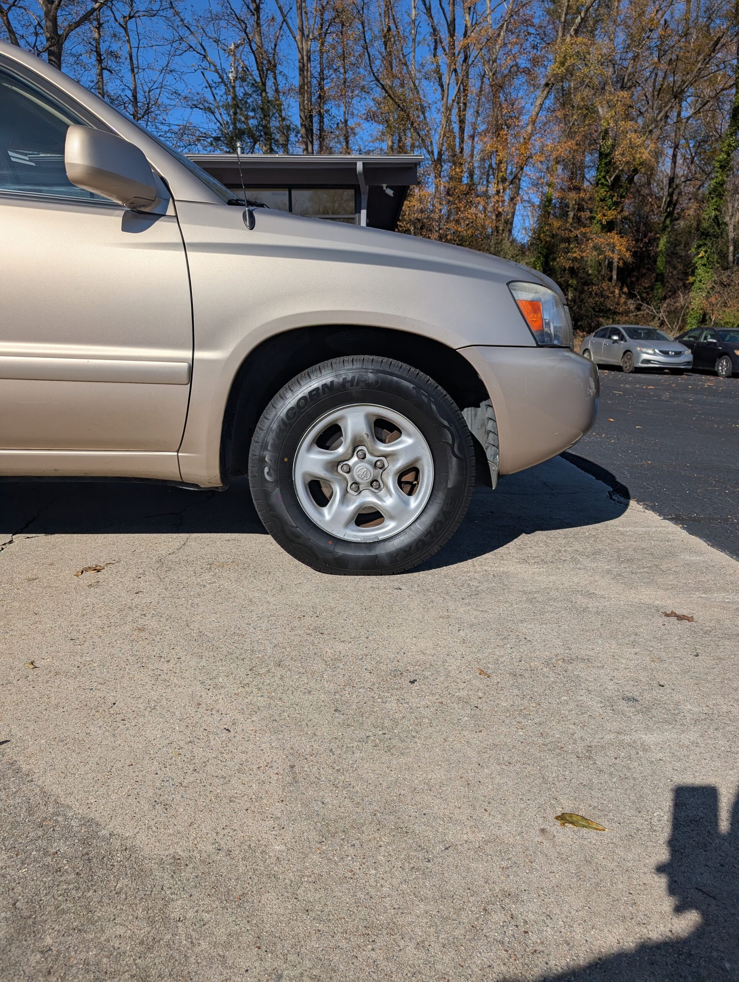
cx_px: 370
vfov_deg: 71.5
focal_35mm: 24
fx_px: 681
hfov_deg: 56.9
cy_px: 491
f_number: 1.68
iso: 21
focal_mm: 6.9
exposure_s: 1/3534
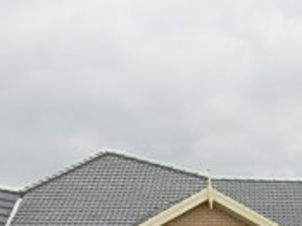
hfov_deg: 14.2
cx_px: 100
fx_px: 1212
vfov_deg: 10.4
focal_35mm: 139
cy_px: 298
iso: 50
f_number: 2.9
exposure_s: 1/443
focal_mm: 6.3
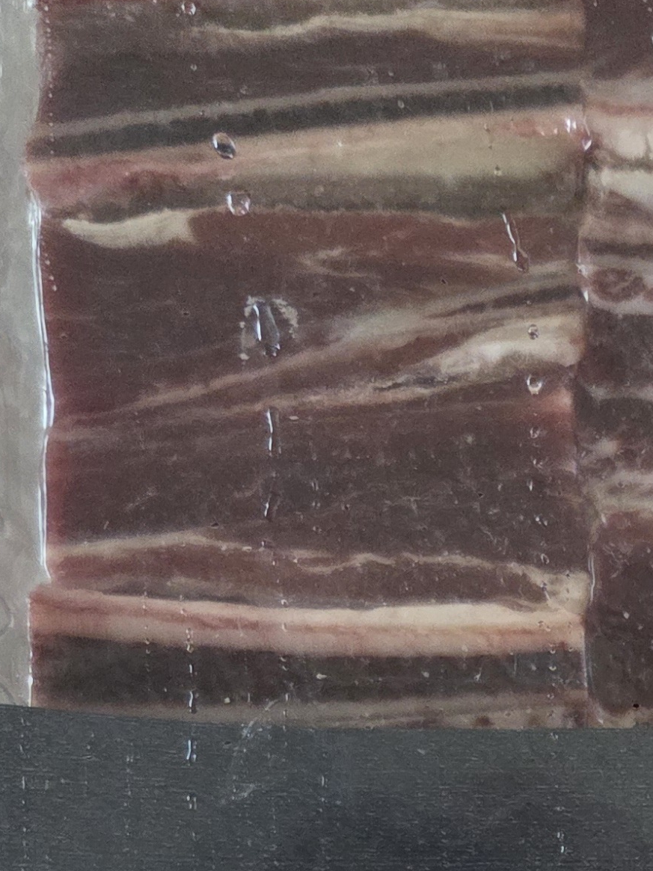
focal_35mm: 79
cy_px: 1128
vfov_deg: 22.2
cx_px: 897
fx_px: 1988
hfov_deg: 17.3
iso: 2500
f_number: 1.8
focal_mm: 5.4
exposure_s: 1/120
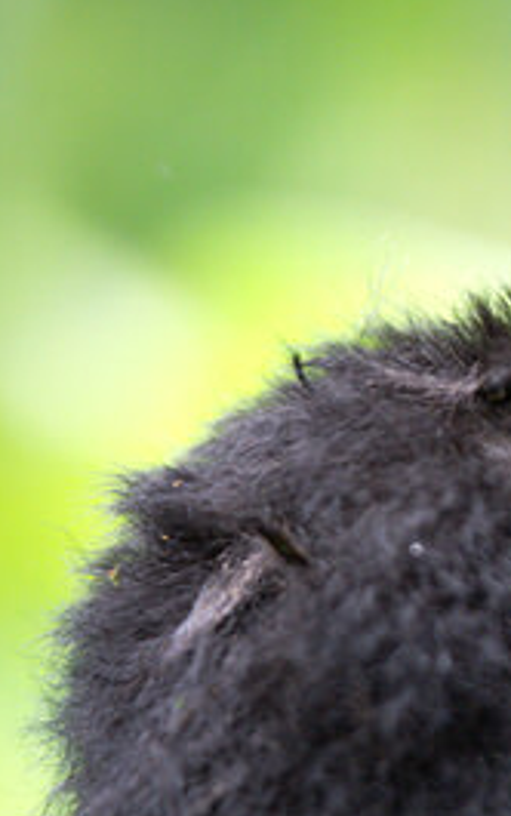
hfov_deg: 2.1
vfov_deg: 3.4
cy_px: 1324
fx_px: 13837
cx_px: 1124
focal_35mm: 622
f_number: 1.8
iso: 800
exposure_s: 1/1000
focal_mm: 135
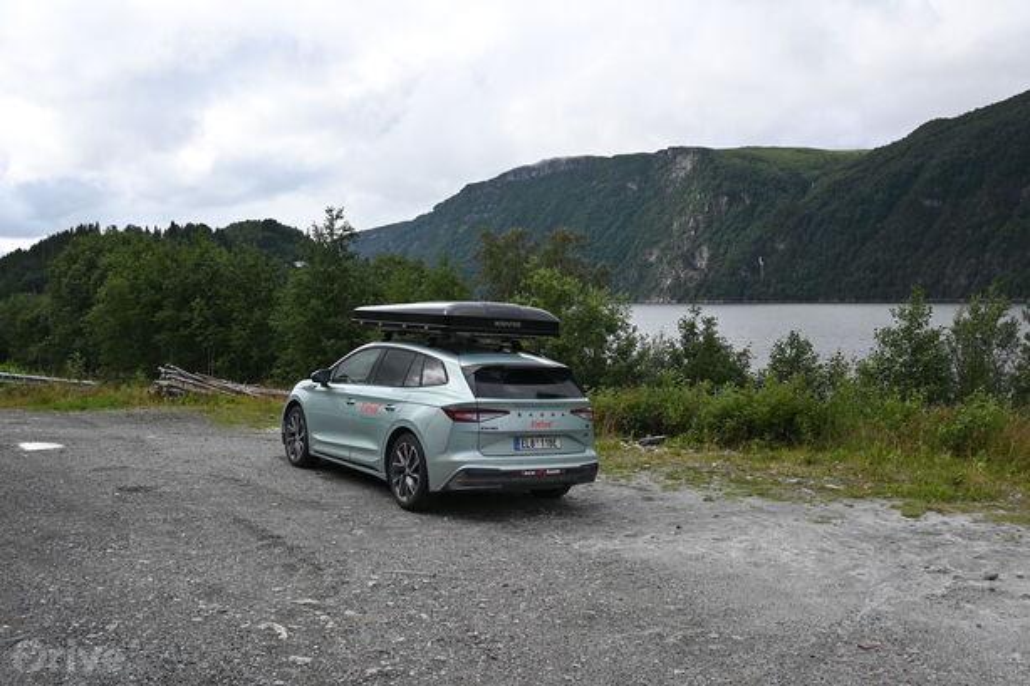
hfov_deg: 56.2
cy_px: 343
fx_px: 965
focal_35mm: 34
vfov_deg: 39.1
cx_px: 515
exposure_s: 1/320
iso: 100
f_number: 6.3
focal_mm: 22.5
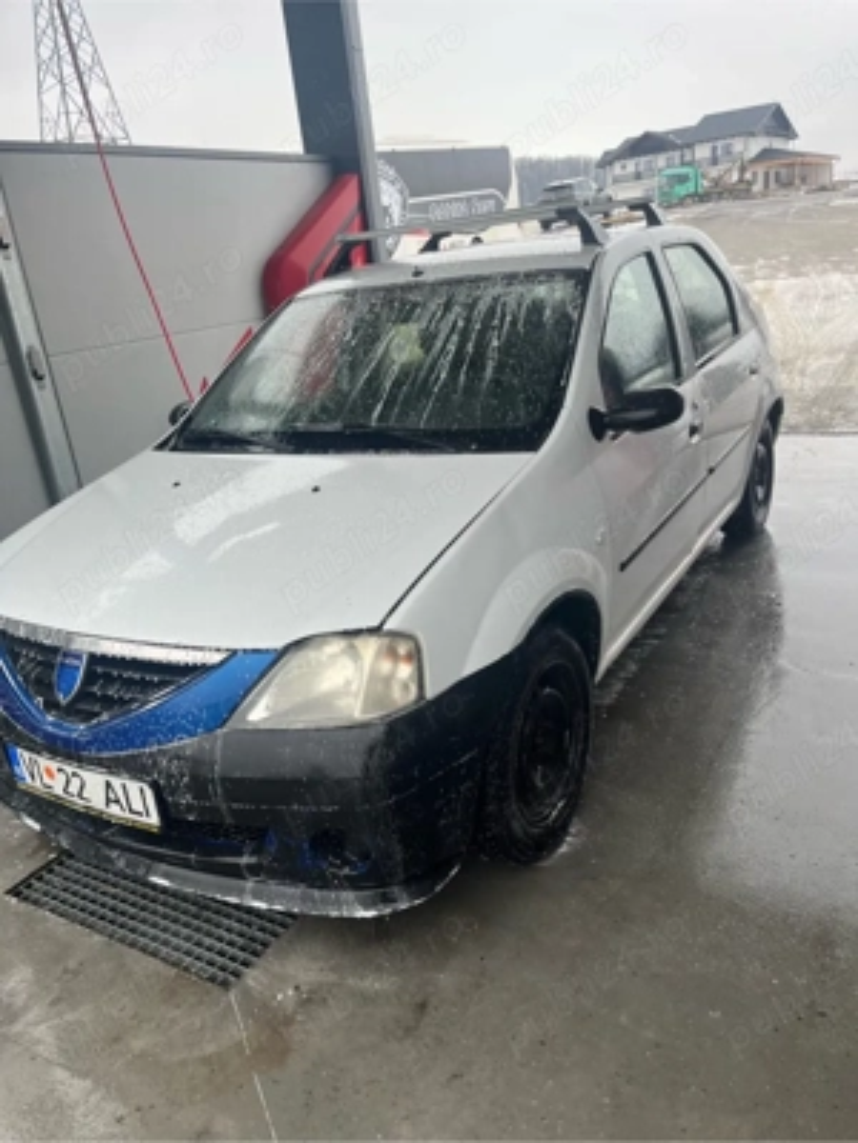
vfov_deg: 67.3
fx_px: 859
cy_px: 572
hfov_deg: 53.1
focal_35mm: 26
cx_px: 429
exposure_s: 1/175
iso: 40
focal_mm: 5.1
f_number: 1.6
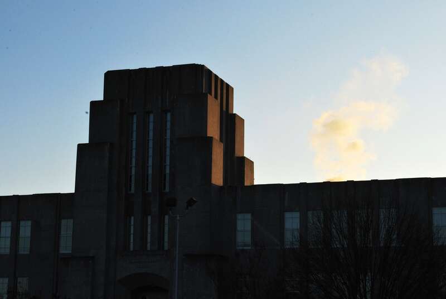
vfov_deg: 16.6
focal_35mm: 82
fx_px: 1024
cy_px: 150
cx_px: 223
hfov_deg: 24.6
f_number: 25
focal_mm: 55
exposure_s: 1/100
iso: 400
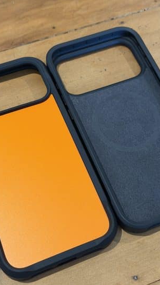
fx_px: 438
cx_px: 79
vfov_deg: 36.0
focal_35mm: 58
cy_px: 136
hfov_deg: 20.7
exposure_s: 1/40
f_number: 1.78
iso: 320
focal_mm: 6.76
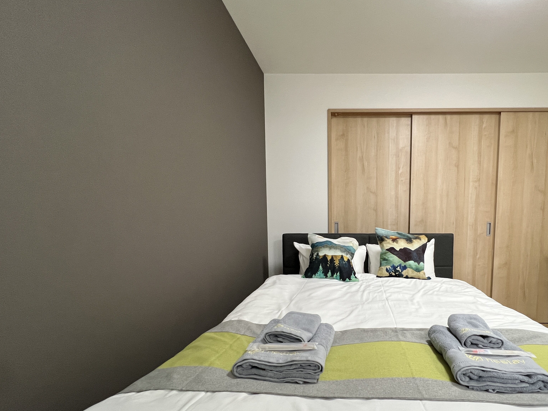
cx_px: 345
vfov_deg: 73.8
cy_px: 250
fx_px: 269
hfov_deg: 89.1
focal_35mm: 17
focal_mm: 1.57
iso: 250
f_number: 1.8
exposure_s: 1/70
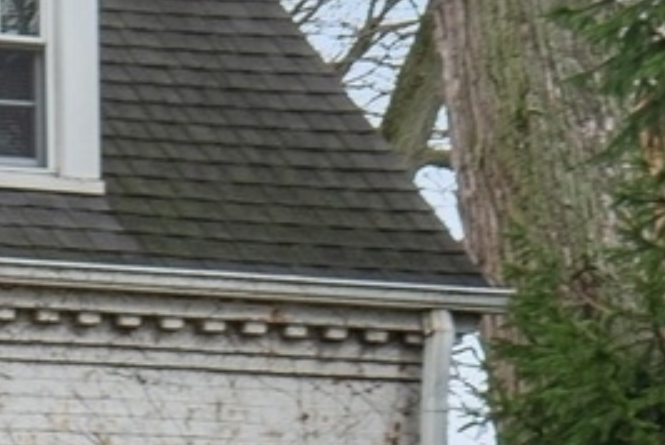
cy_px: 178
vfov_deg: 6.3
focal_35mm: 219
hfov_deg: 8.3
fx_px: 4050
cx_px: -1105
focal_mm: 24
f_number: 9
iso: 200
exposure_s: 1/25
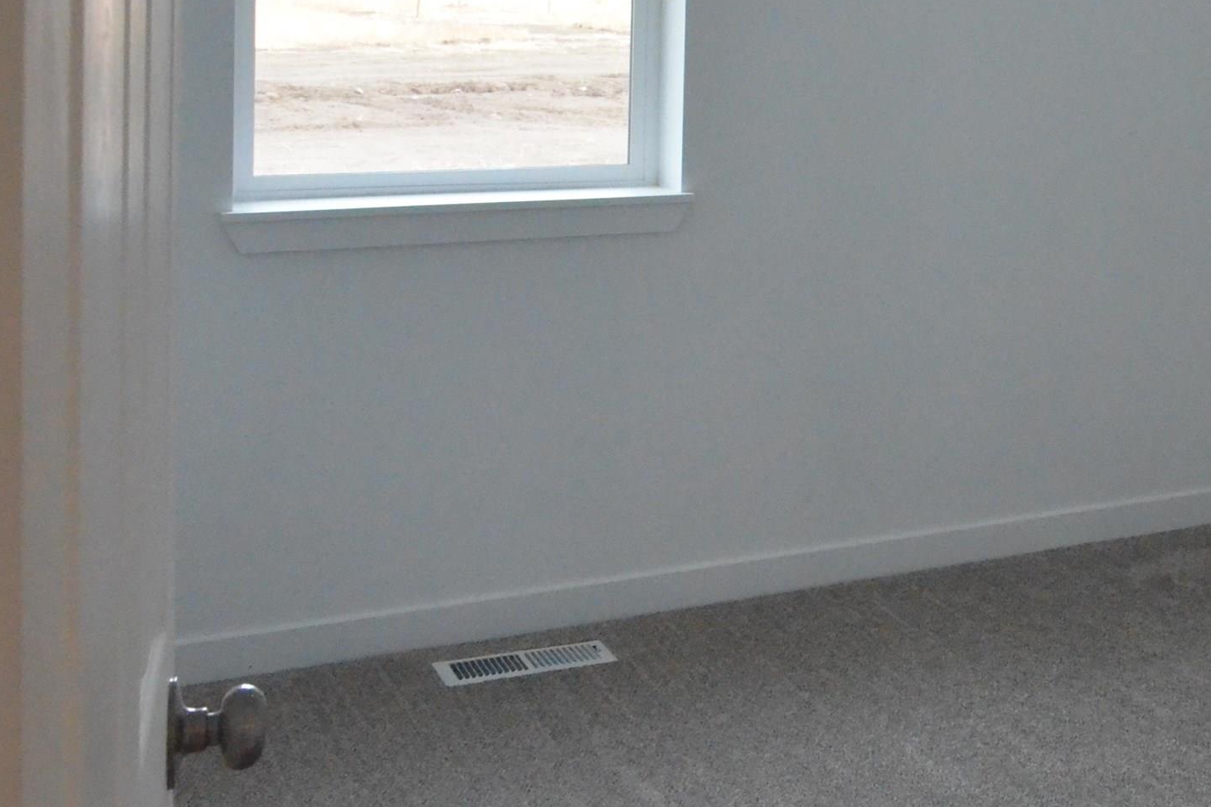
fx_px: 1951
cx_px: 1164
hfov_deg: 32.2
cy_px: 56
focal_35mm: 58
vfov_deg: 22.7
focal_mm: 18
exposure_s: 1/320
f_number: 9
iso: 6400
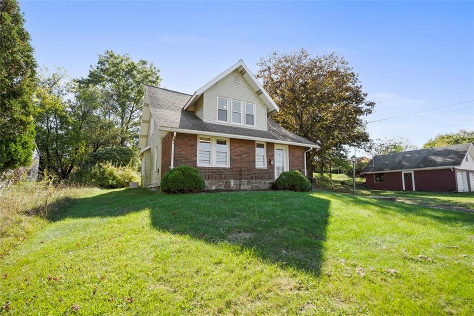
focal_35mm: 16
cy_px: 158
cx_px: 237
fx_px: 217
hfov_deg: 95.0
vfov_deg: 72.0
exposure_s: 1/125
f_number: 8
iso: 400
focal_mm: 16.5
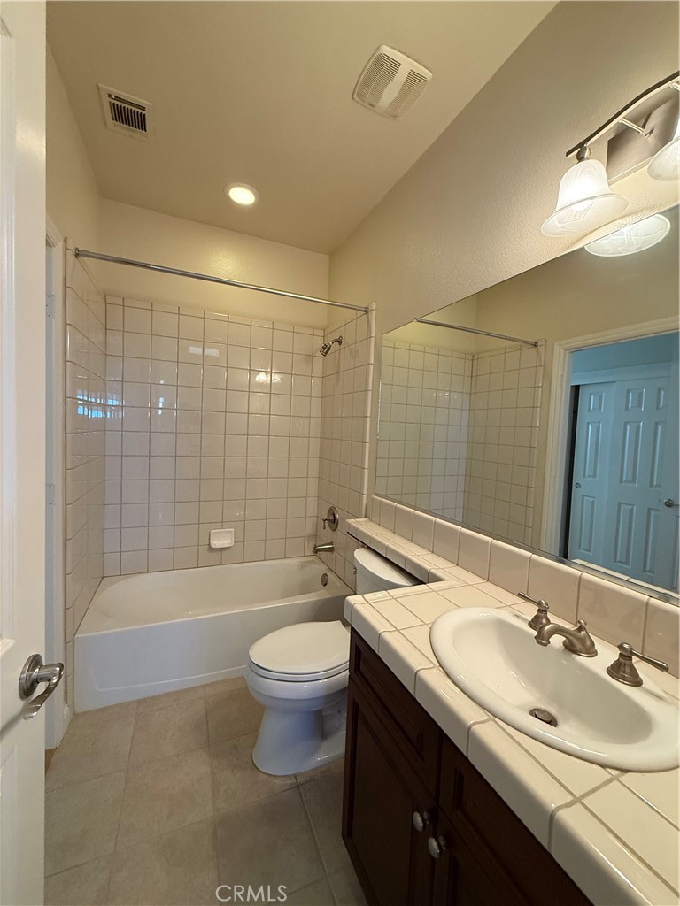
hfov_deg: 85.7
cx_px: 340
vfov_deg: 102.1
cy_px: 453
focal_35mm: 14
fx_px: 367
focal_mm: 2.22
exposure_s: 1/60
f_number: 2.2
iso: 320
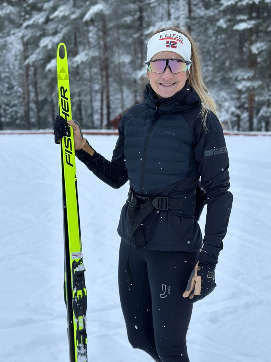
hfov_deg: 30.3
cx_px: 136
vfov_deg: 39.7
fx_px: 501
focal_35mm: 48
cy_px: 181
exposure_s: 1/872
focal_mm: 6.86
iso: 80
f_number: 1.78
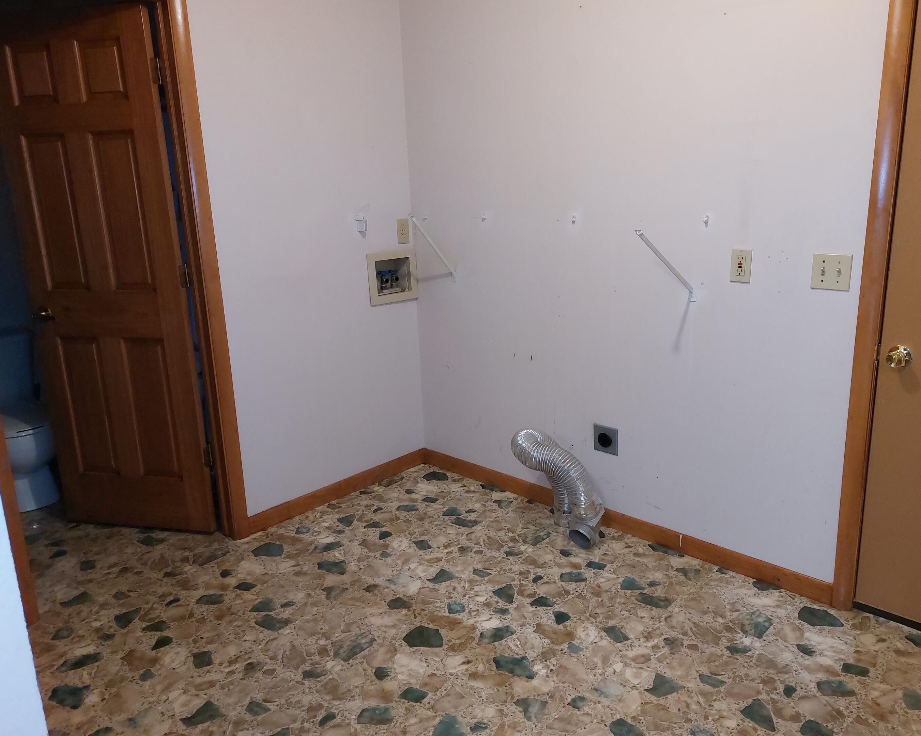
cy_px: 363
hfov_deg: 65.9
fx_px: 709
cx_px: 505
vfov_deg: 54.9
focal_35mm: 26
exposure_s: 1/60
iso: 250
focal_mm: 5.23
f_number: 1.8
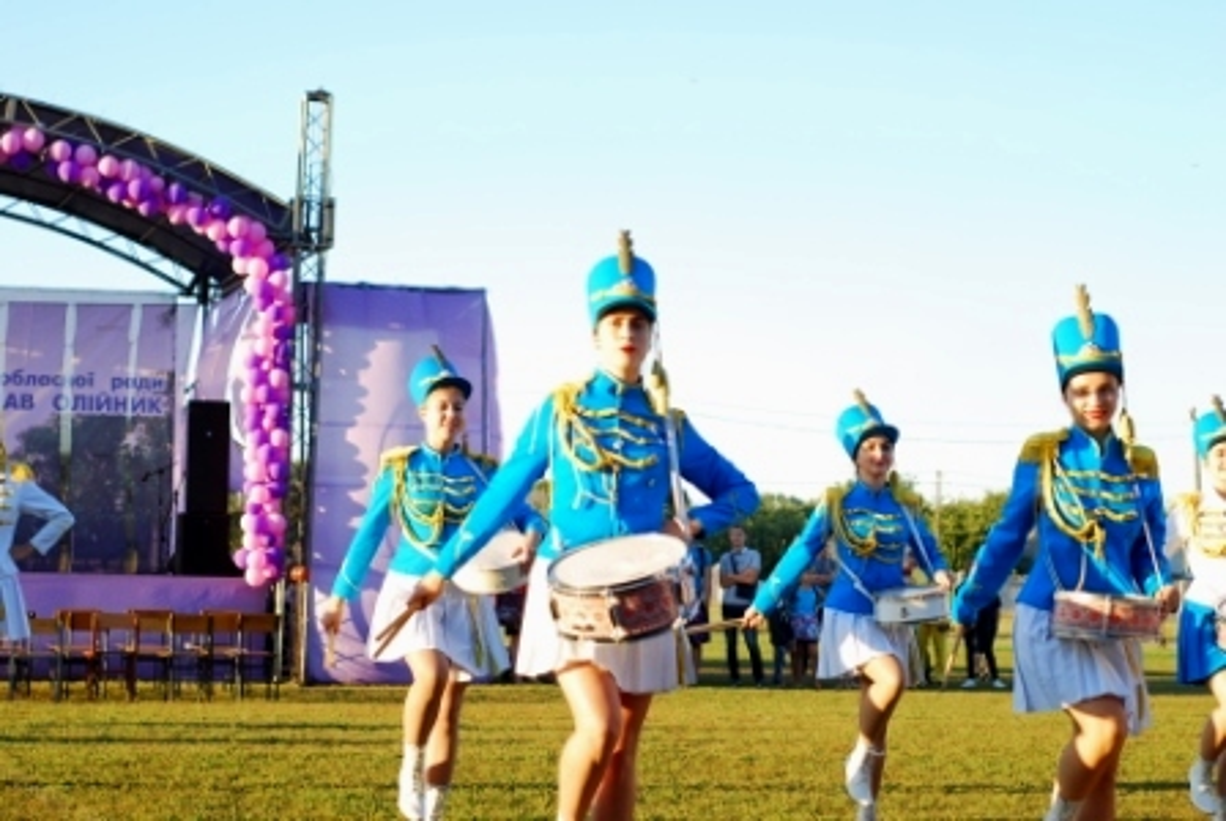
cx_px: 613
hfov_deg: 27.0
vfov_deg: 18.2
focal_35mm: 75
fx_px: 2557
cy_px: 410
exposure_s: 1/160
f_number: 4
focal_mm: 50
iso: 100
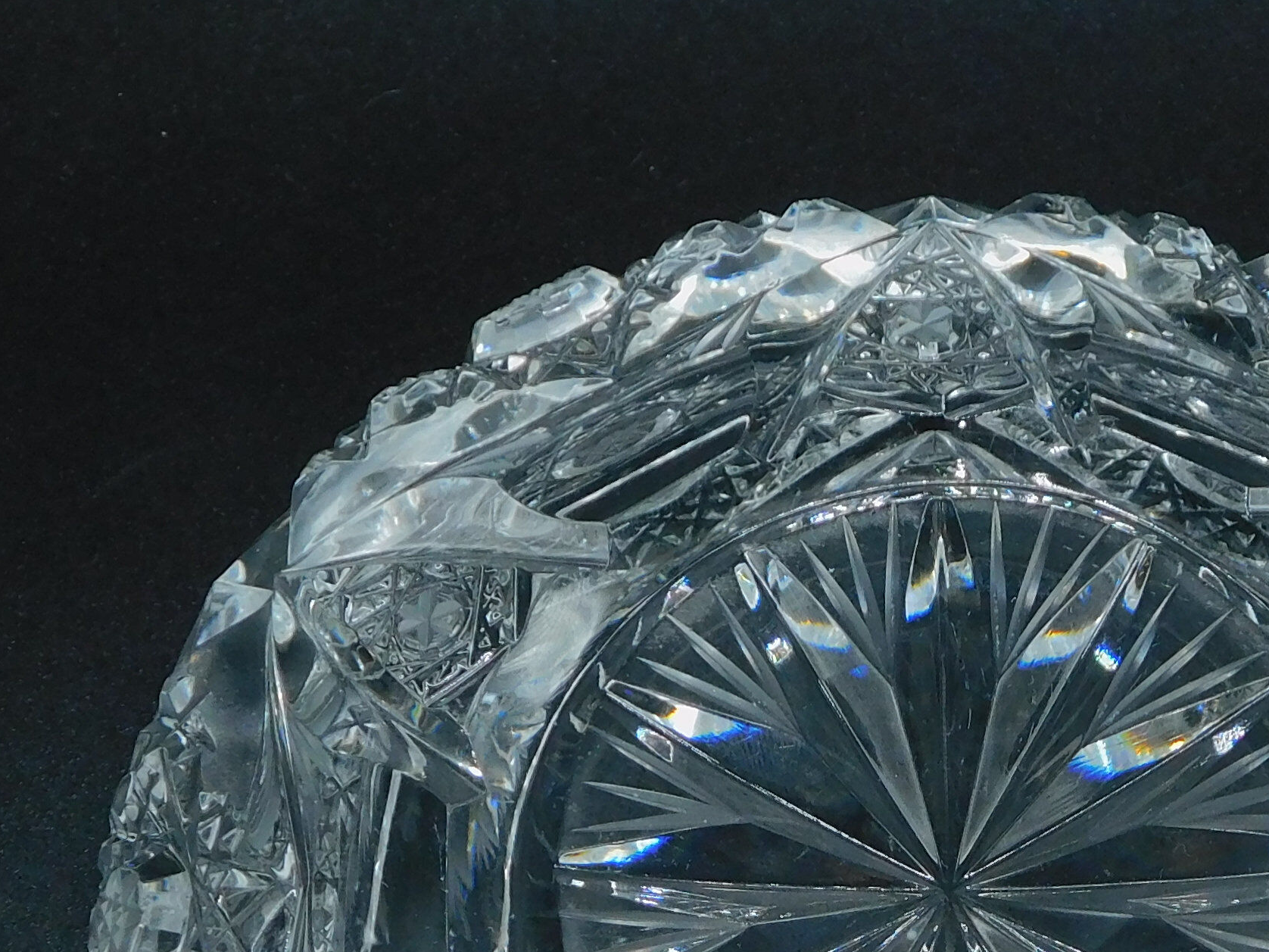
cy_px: 1023
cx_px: 955
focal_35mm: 110
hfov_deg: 17.8
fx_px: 4033
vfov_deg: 13.2
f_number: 3.6
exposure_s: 1/160
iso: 125
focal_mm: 7.1
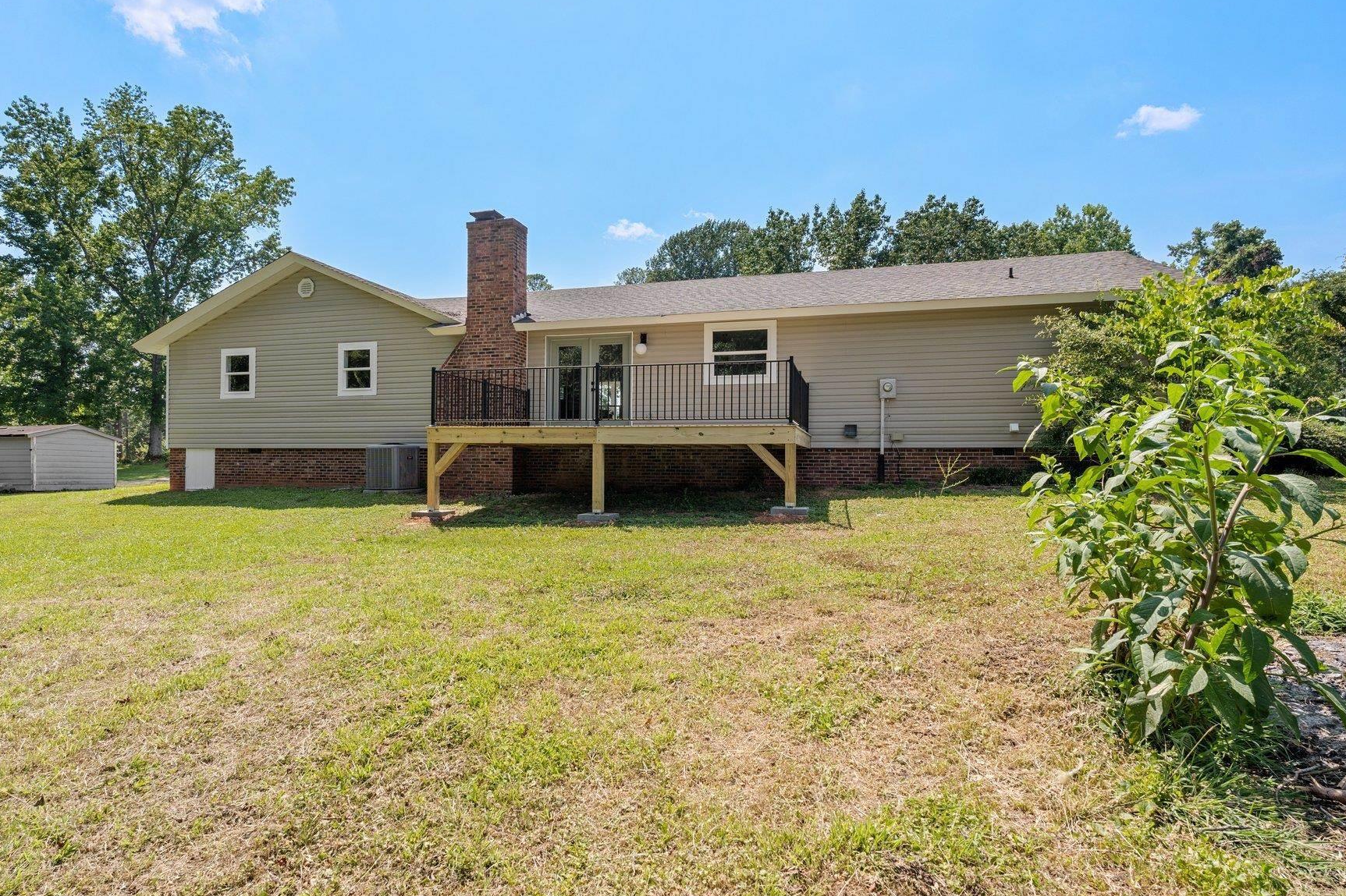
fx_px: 710
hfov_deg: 86.9
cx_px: 661
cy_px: 460
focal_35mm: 19
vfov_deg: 64.5
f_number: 9
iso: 250
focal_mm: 16
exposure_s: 1/640
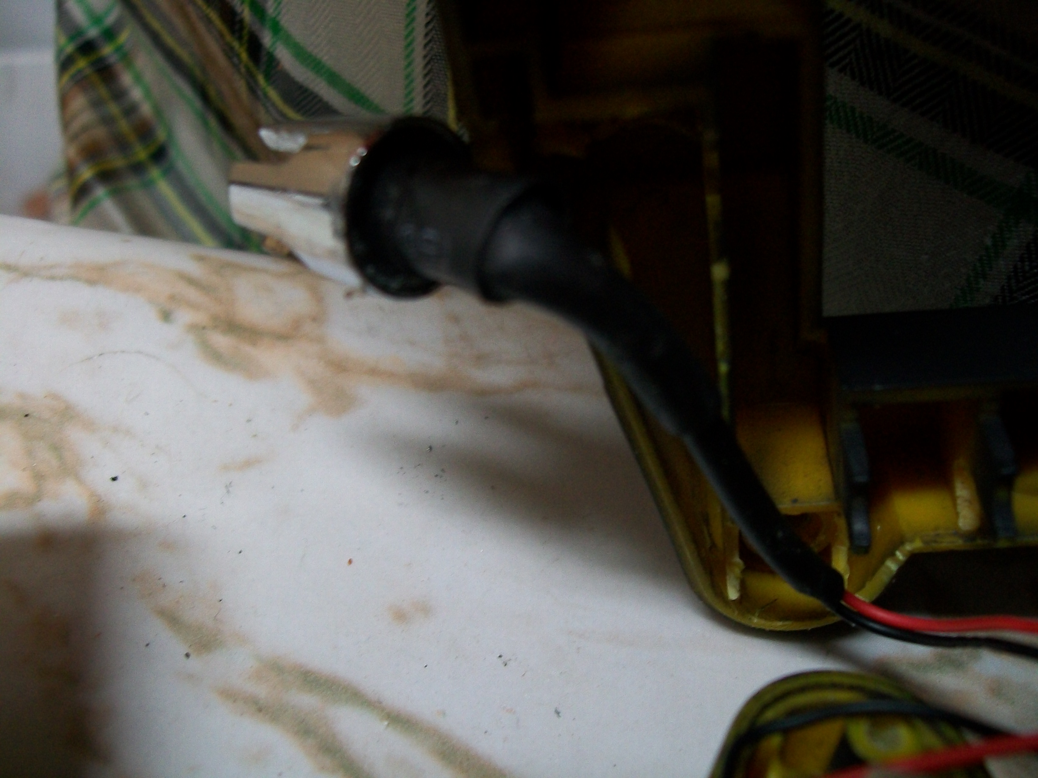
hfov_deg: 51.4
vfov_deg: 39.7
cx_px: 519
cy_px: 389
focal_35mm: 36
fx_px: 1080
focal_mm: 6
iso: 122
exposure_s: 1/30
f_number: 2.7
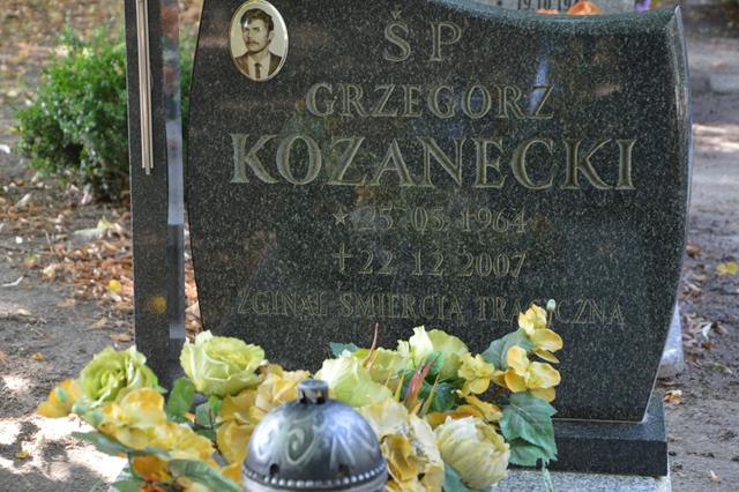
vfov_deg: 13.0
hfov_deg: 19.5
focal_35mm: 105
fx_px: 2154
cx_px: 370
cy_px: 246
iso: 720
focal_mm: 70
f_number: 5.3
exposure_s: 1/60
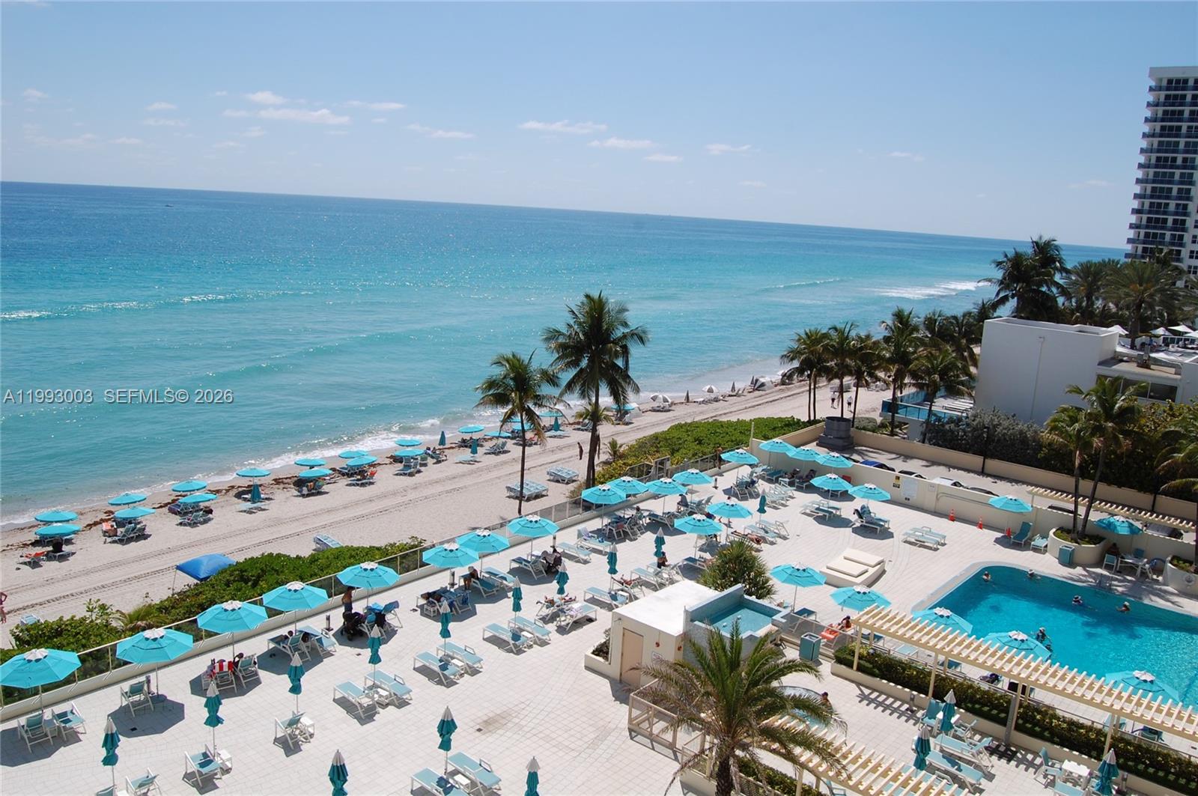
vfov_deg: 47.8
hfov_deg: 67.4
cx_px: 599
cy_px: 398
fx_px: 897
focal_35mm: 27
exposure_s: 1/500
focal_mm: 18
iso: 200
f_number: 11
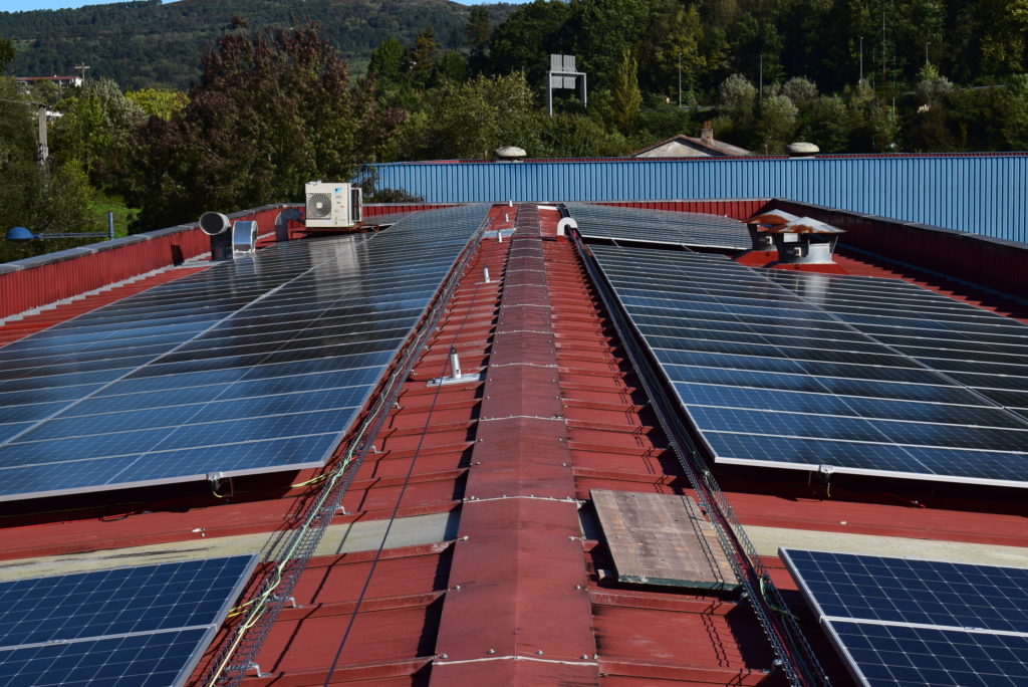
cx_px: 514
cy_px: 344
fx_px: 1971
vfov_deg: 19.8
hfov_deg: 29.2
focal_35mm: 69
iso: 280
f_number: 11
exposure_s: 1/500
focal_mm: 46
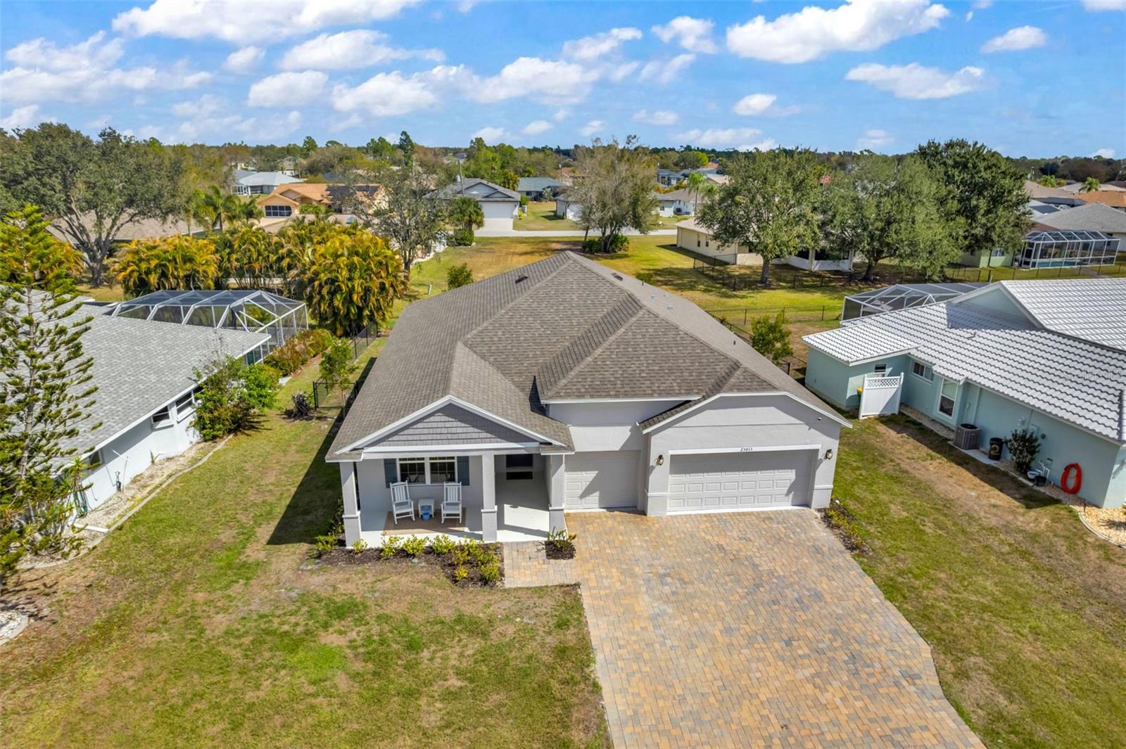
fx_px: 688
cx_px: 563
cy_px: 374
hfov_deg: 78.6
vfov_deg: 57.2
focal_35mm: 22
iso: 110
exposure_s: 1/2500
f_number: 2.8
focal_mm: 8.38
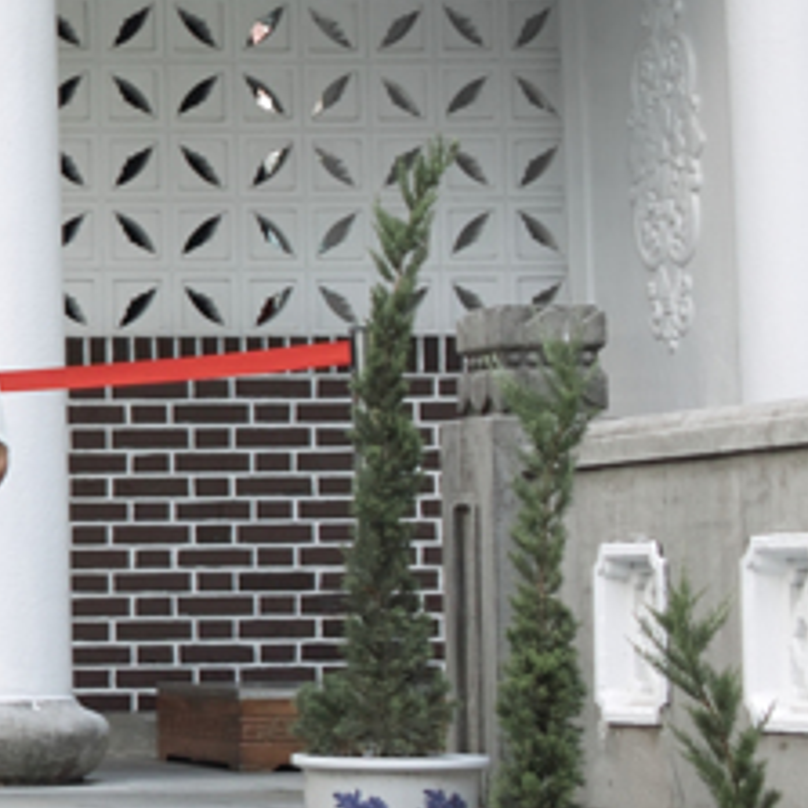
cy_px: 261
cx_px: -794
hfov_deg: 10.1
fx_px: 4225
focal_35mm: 160
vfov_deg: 10.9
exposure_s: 1/50
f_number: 2.8
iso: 100
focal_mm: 24.2
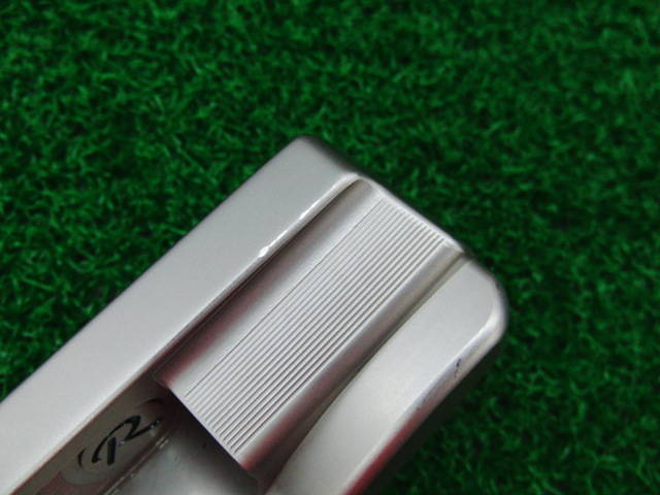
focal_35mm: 37
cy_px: 248
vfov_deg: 38.7
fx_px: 705
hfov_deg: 50.1
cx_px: 330
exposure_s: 1/60
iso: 400
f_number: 3.6
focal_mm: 6.42
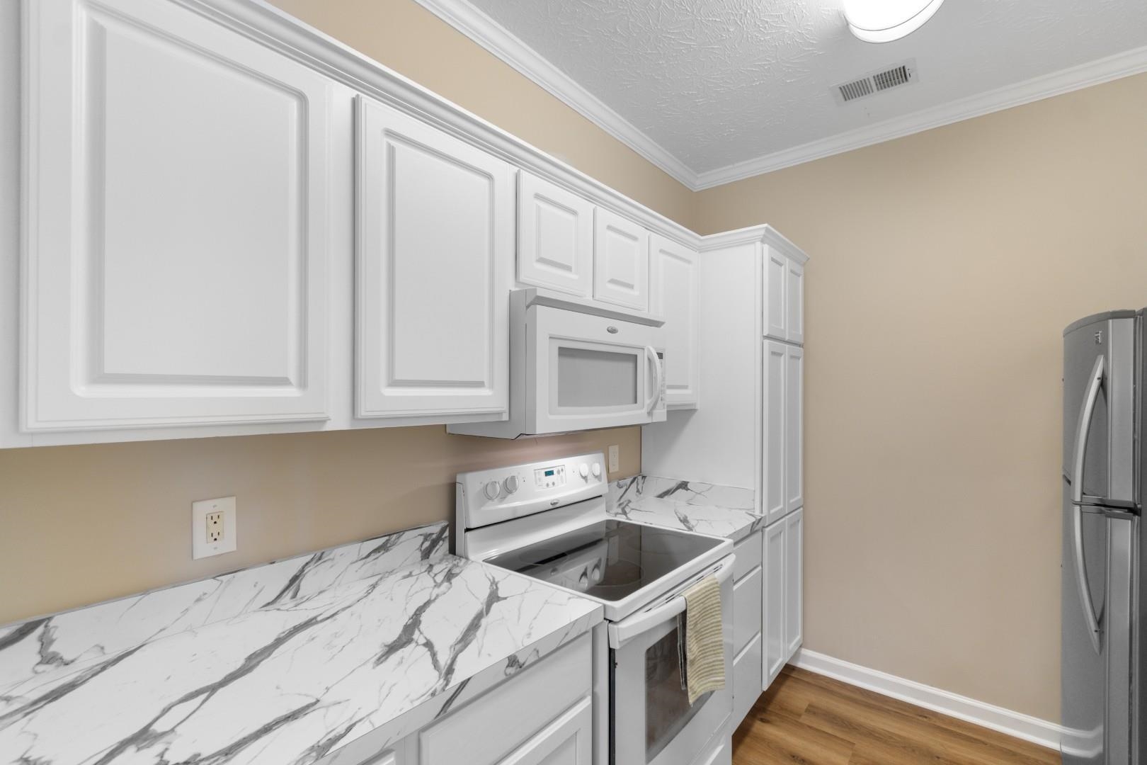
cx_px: 574
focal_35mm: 15
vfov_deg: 77.3
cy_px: 382
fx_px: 478
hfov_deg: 100.4
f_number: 4.5
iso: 100
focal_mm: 10
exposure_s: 1/10
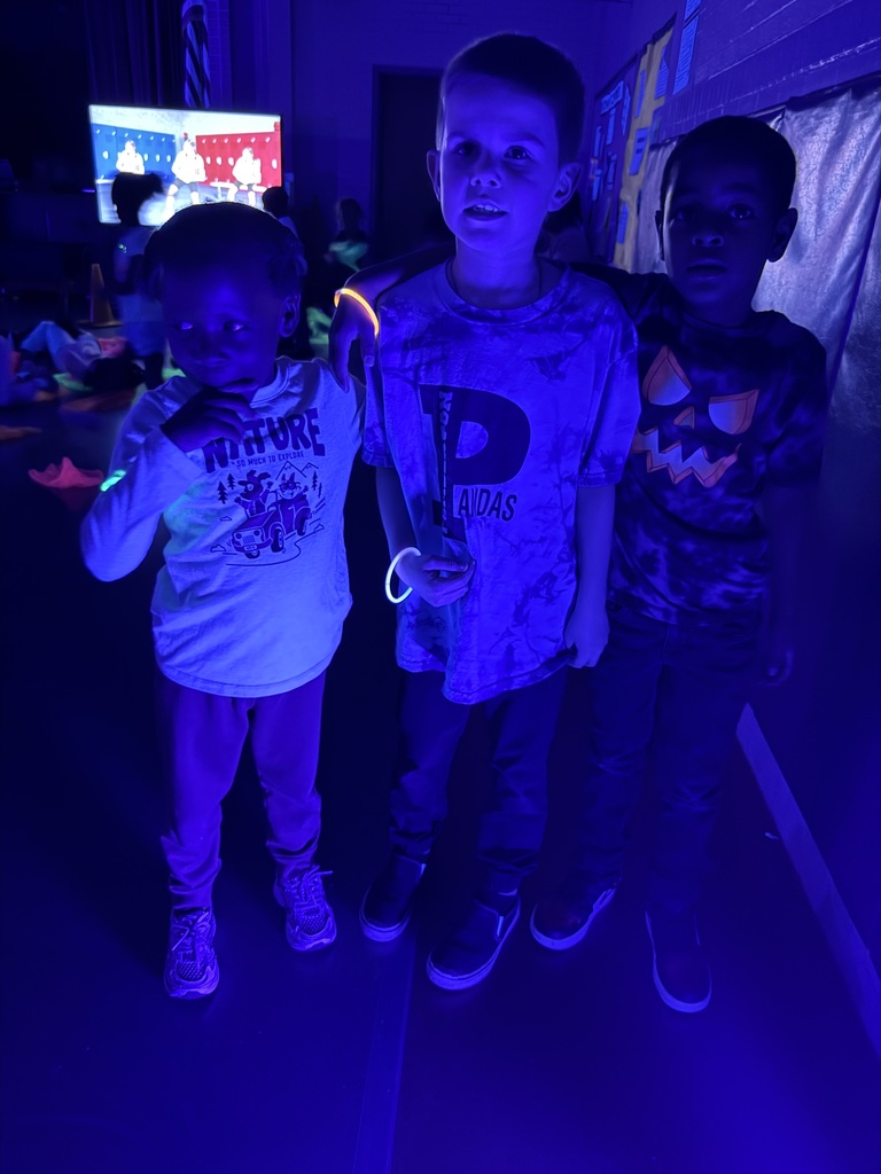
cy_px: 587
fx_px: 814
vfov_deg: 71.6
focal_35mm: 24
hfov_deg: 56.8
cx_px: 440
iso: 1600
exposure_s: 1/15
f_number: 1.78
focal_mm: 6.76
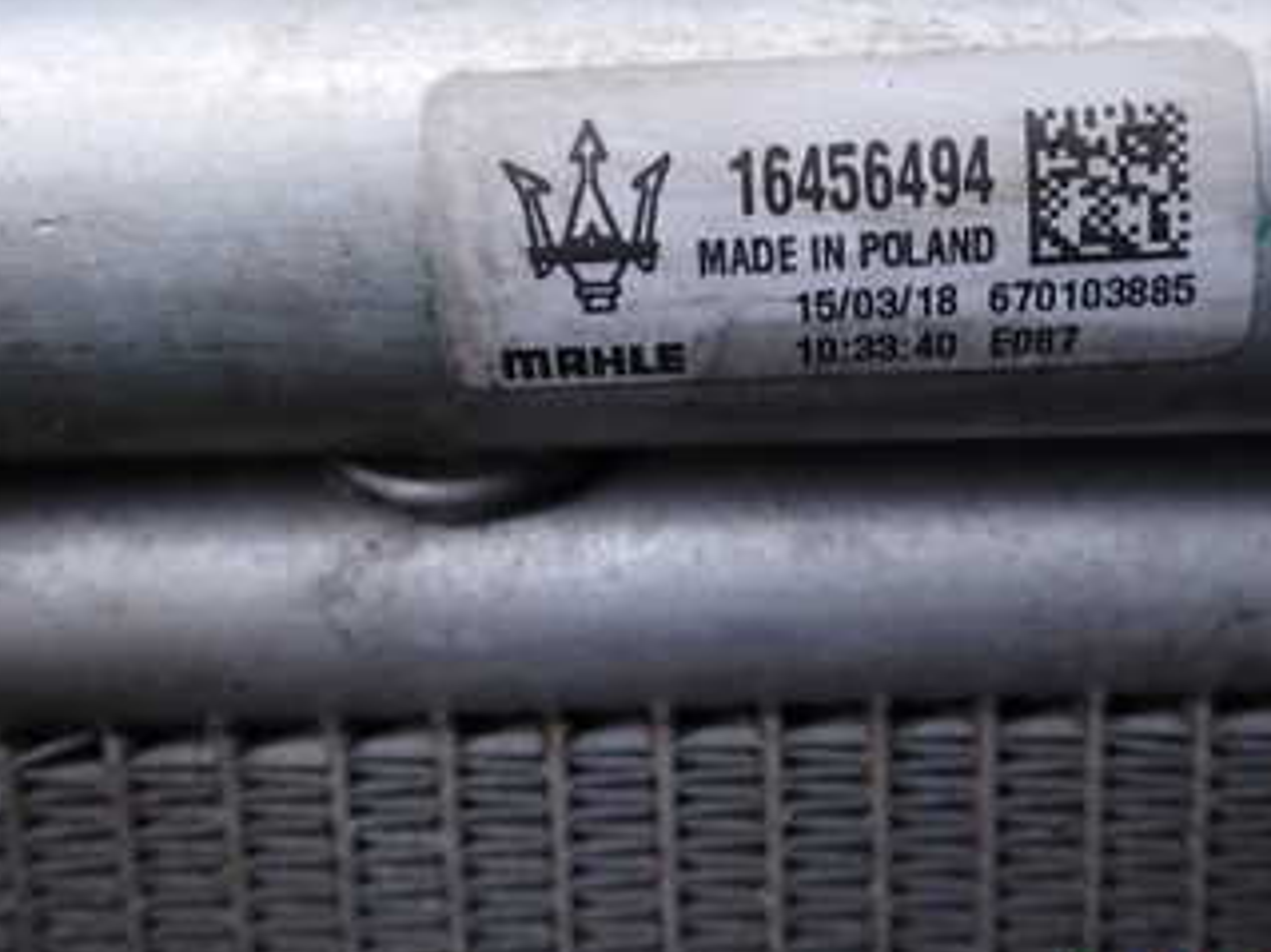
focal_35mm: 47
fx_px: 1725
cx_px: 781
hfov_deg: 40.2
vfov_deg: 29.9
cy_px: 155
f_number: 2
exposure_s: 1/60
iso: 125
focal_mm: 4.5
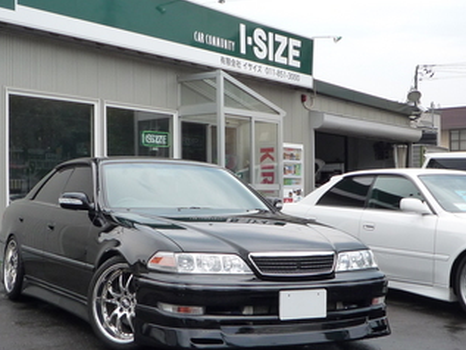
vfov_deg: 25.7
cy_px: 193
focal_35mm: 57
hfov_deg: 33.8
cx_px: 216
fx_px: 768
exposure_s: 1/500
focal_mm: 5.3
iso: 160
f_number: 3.4
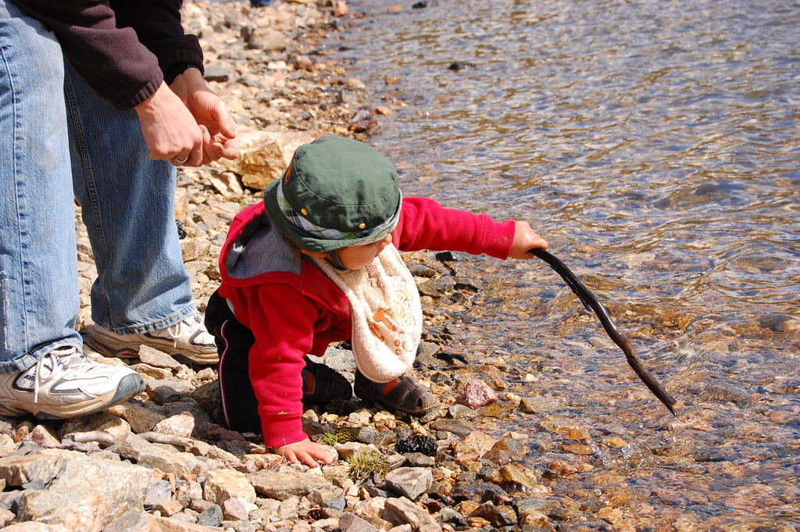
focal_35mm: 82
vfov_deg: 16.5
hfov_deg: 24.6
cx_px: 400
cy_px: 266
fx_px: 1832
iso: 400
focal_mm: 55
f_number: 11
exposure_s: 1/400
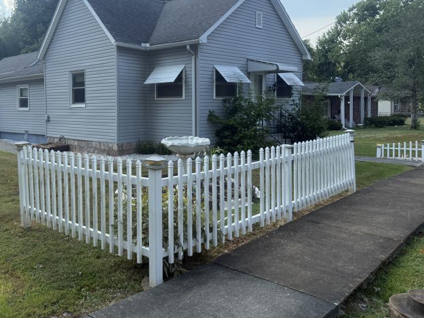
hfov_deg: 56.0
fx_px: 392
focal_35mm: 32
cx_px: 154
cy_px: 113
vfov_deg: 43.7
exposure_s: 1/1812
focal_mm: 6.76
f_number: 1.78
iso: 100
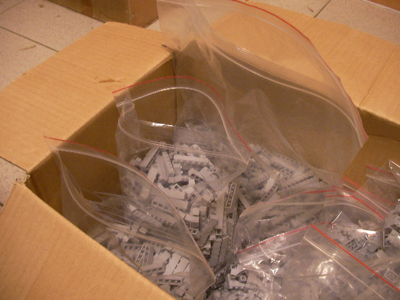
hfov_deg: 49.0
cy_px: 150
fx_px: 439
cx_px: 200
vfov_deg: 37.7
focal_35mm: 38
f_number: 3.5
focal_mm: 6.3
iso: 200
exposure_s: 1/5.4
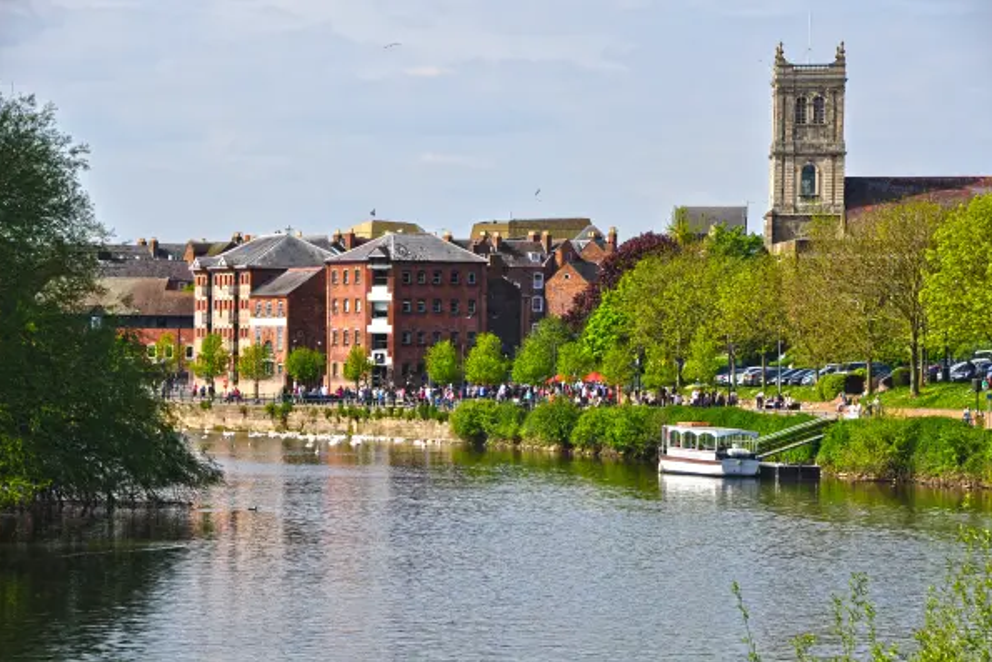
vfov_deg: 9.9
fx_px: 3831
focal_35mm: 139
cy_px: 331
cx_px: 495
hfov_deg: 14.8
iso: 200
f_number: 10
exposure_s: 1/250
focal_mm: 92
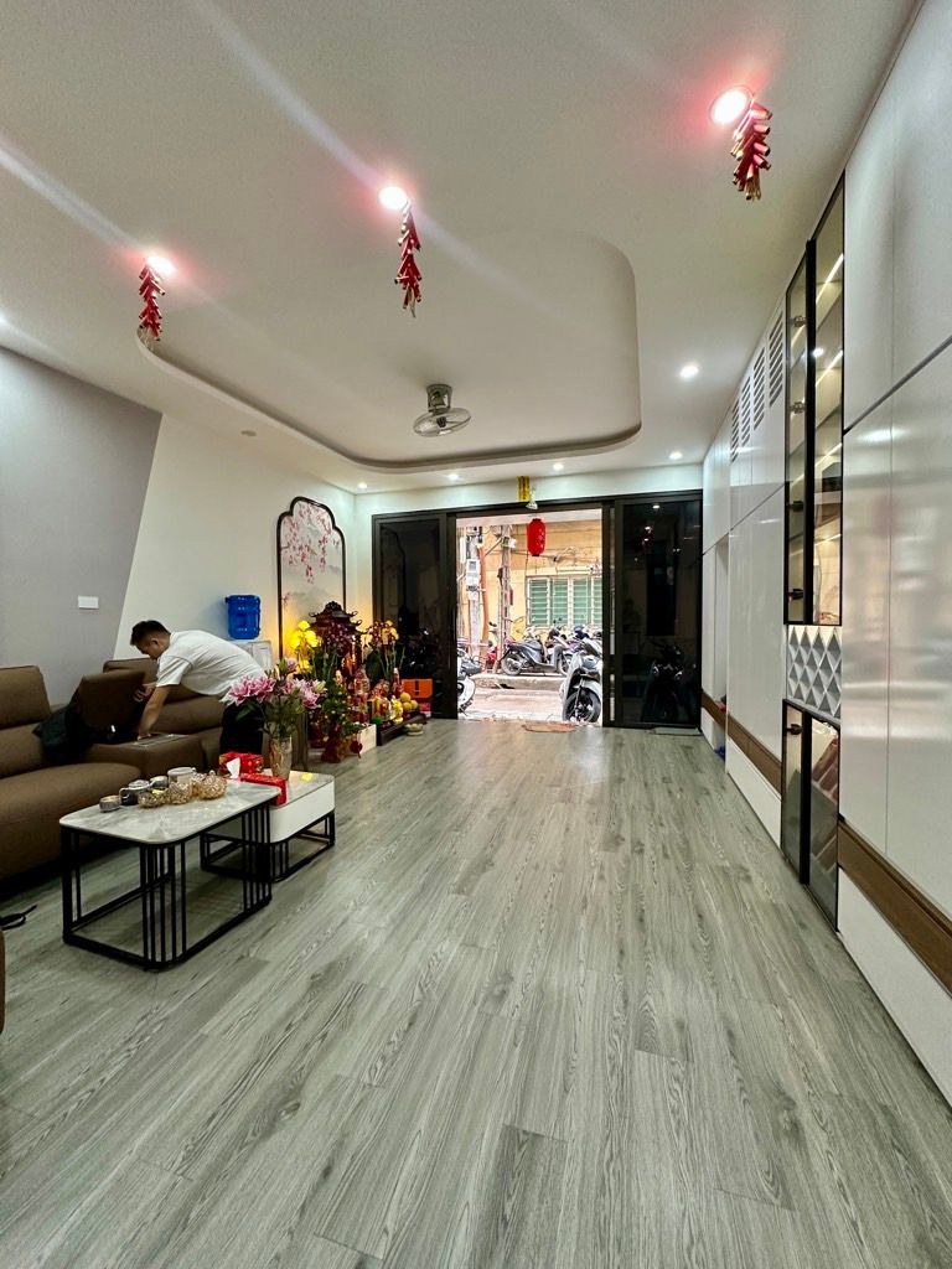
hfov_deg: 85.7
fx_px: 513
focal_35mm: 14
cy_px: 634
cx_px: 476
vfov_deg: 102.1
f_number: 2.2
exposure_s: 1/100
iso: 320
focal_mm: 2.22
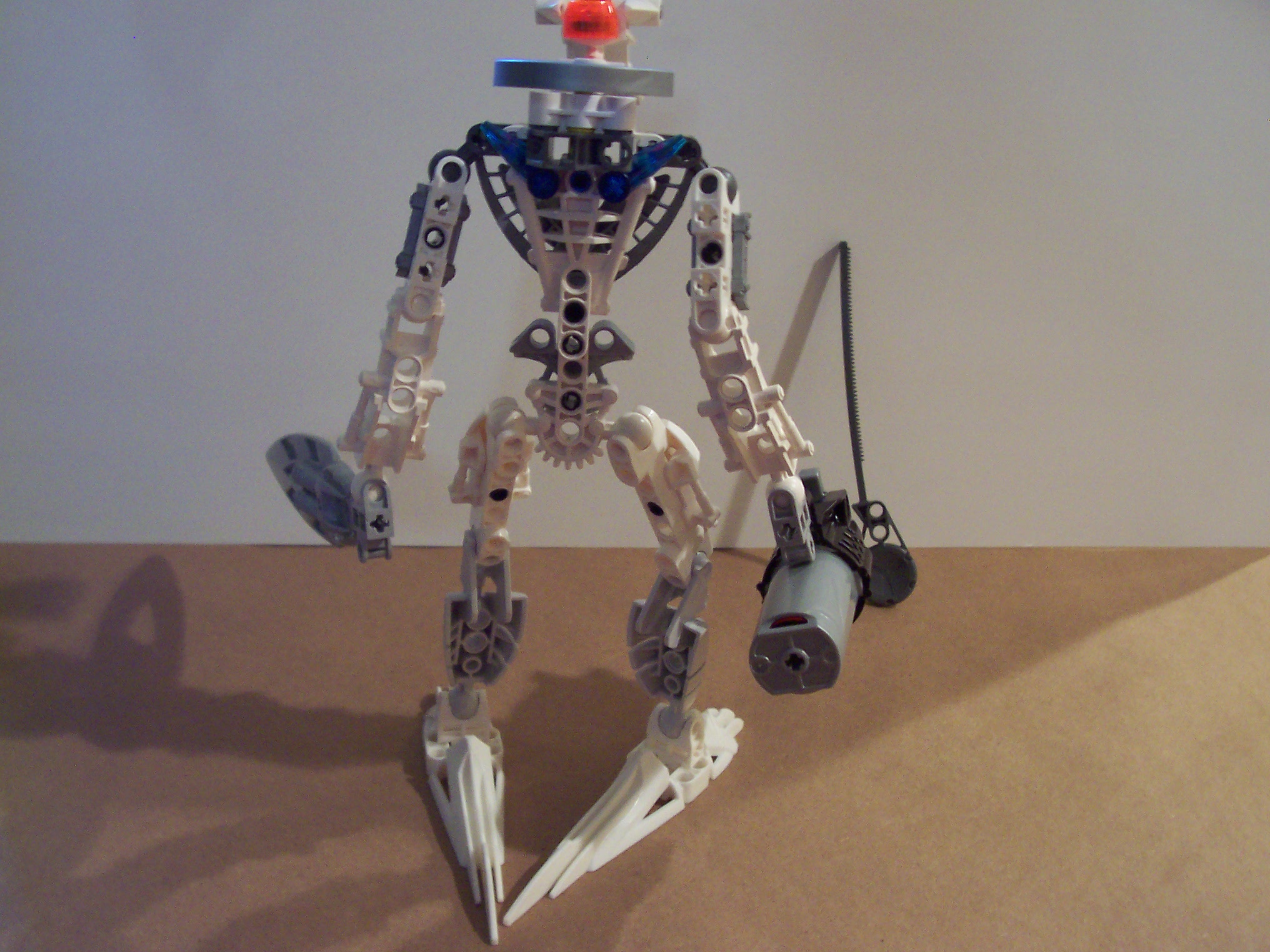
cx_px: 635
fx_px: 1357
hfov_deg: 50.1
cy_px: 476
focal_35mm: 37
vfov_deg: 38.7
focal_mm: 5.6
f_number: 2.8
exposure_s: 1/10
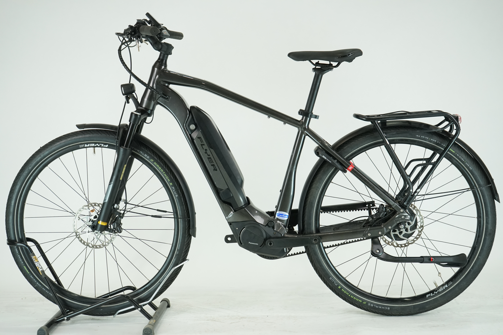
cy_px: 168
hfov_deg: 34.5
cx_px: 252
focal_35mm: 58
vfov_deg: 23.4
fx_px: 810
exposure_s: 1/200
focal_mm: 58
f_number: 6.3
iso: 1600
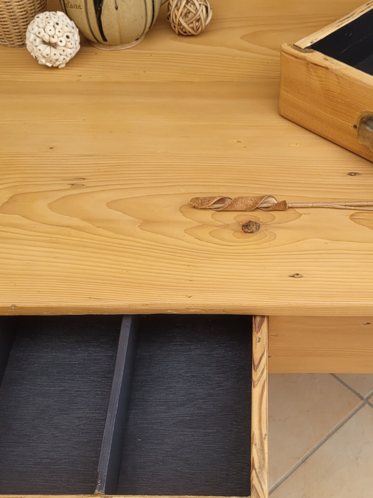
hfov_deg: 28.8
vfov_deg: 38.1
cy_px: 205
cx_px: 265
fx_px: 718
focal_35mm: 50
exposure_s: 1/100
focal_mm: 5.4
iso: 40
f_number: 1.8
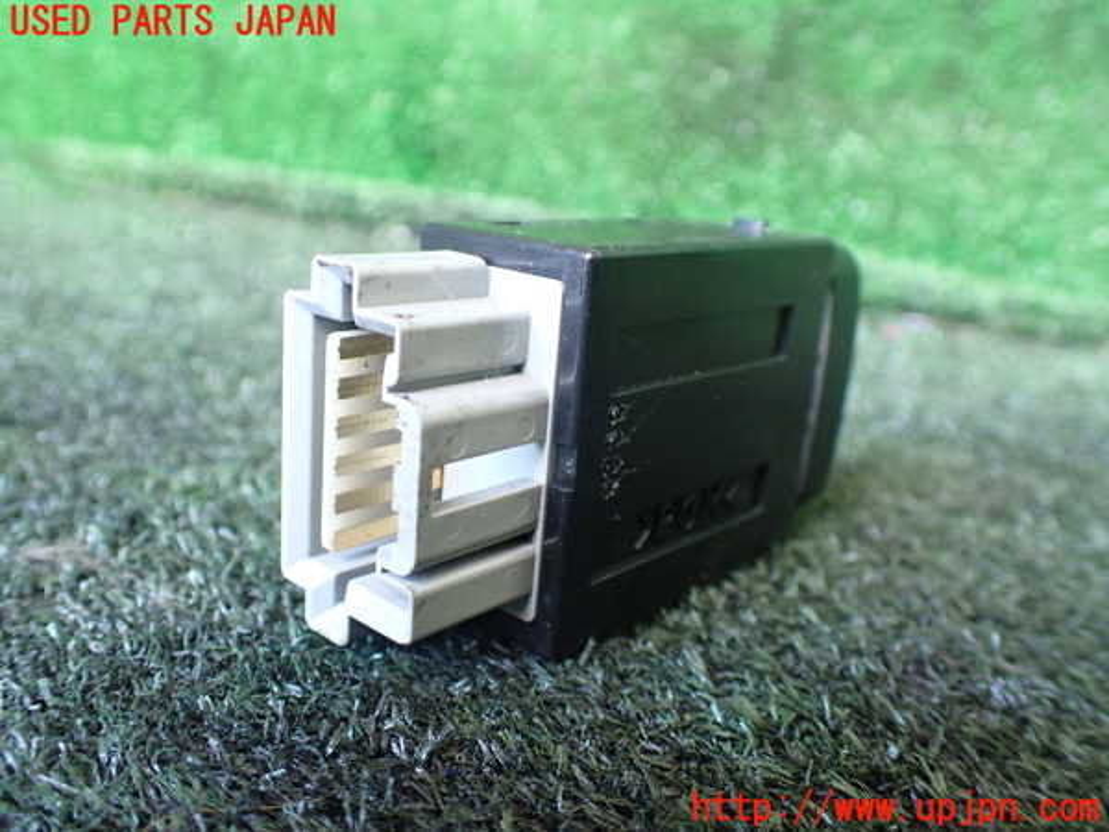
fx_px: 961
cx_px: 554
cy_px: 416
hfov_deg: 60.0
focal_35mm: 30
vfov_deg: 46.8
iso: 800
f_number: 2.3
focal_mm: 5.4
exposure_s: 1/80
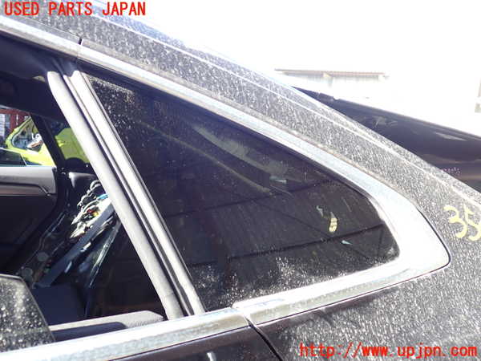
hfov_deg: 60.0
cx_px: 240
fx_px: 417
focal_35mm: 30
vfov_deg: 46.8
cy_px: 180
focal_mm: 5.4
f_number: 2.3
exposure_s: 1/100
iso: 100
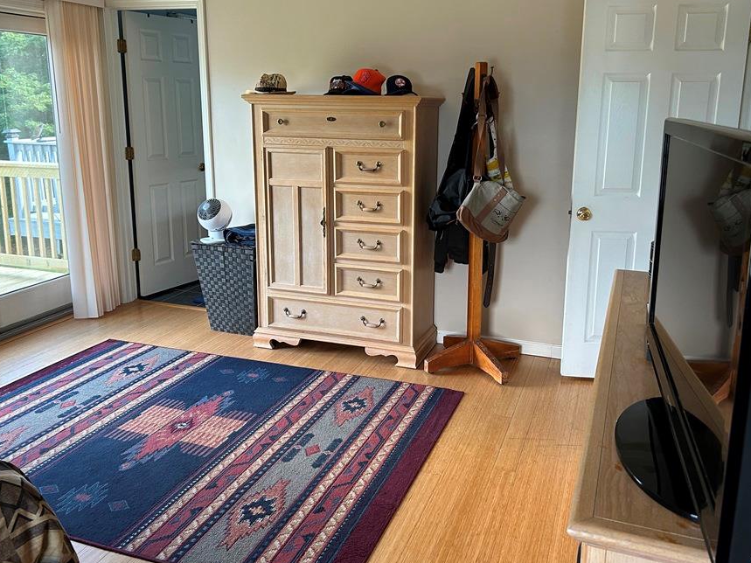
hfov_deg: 58.3
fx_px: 672
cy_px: 238
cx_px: 393
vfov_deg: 45.3
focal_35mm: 31
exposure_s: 1/60
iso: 125
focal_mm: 5.7
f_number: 1.5
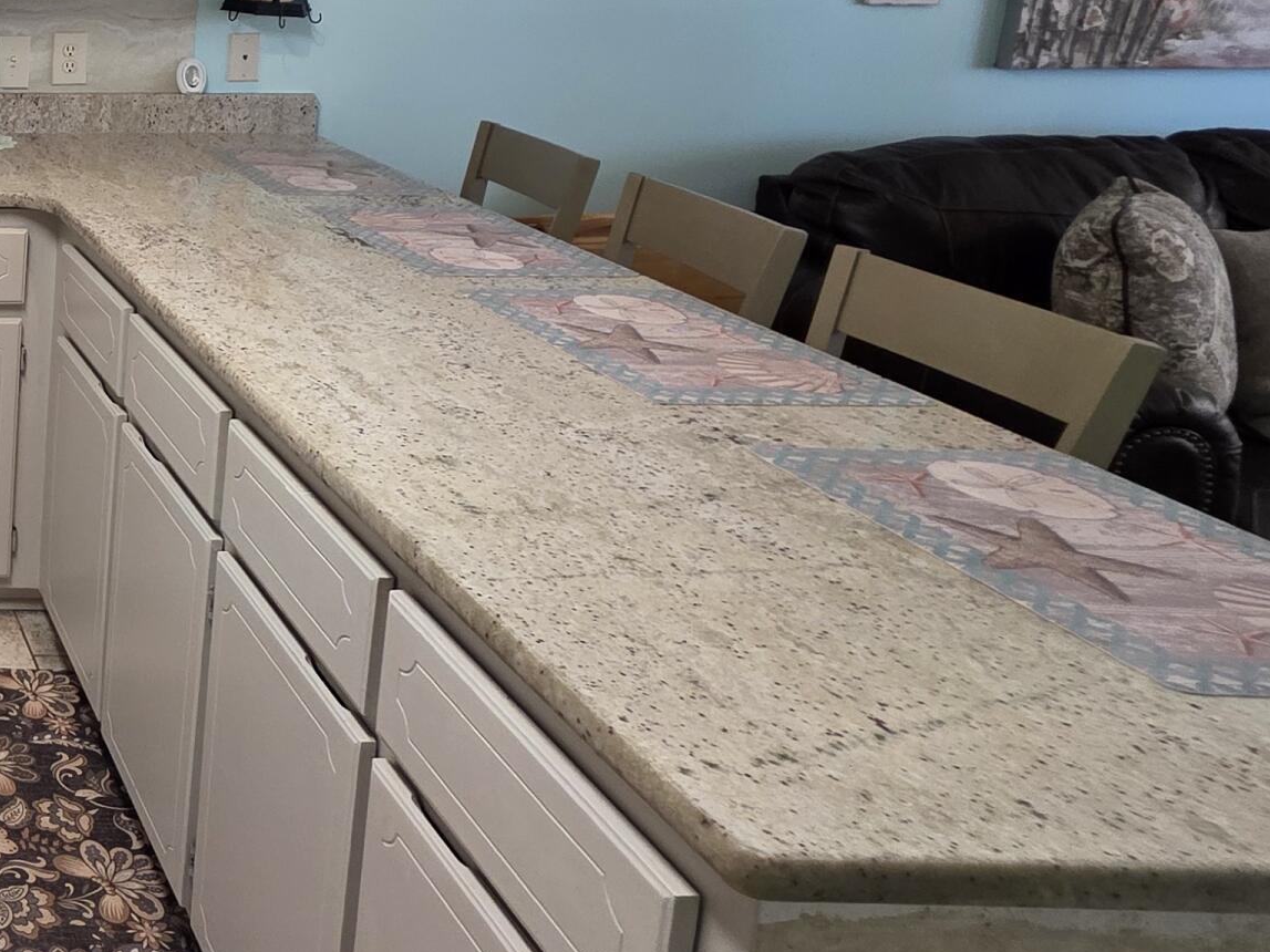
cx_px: -310
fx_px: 1247
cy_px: 139
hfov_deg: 37.8
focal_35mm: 34
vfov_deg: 39.5
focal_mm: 2.2
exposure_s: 1/120
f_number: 1.9
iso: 250
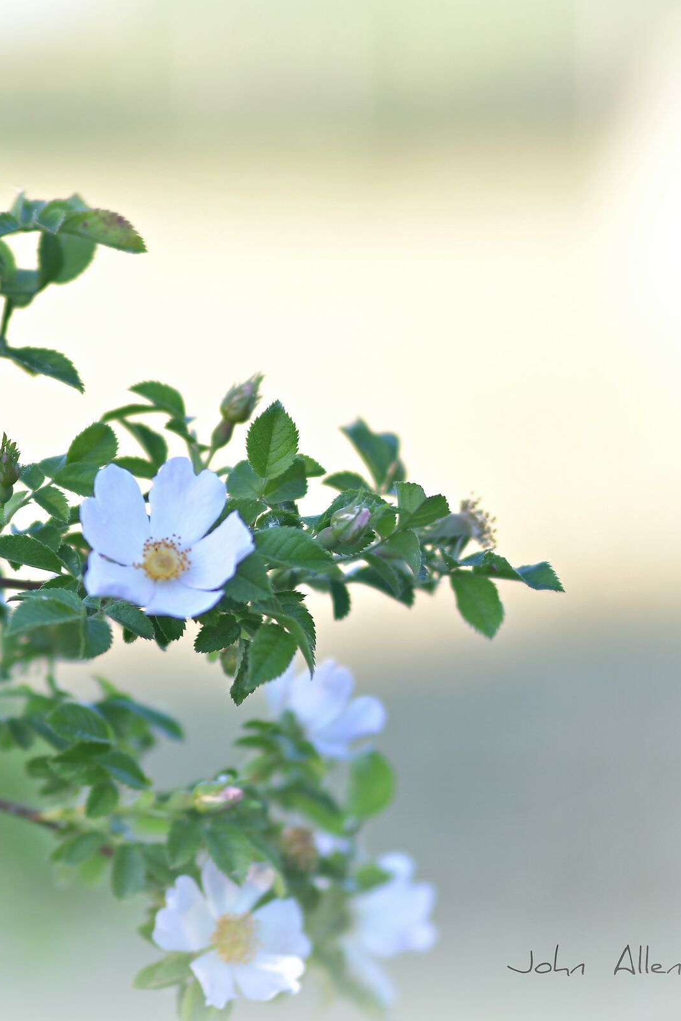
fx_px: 5419
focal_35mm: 191
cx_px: 65
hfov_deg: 7.2
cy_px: 510
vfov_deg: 10.8
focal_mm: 85
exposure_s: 1/640
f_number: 1.4
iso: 100
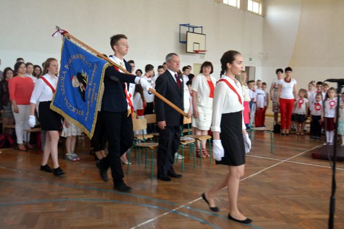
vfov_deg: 31.9
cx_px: 172
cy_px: 114
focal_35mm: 42
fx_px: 401
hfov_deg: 46.4
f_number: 4
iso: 400
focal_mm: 28
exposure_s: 1/60
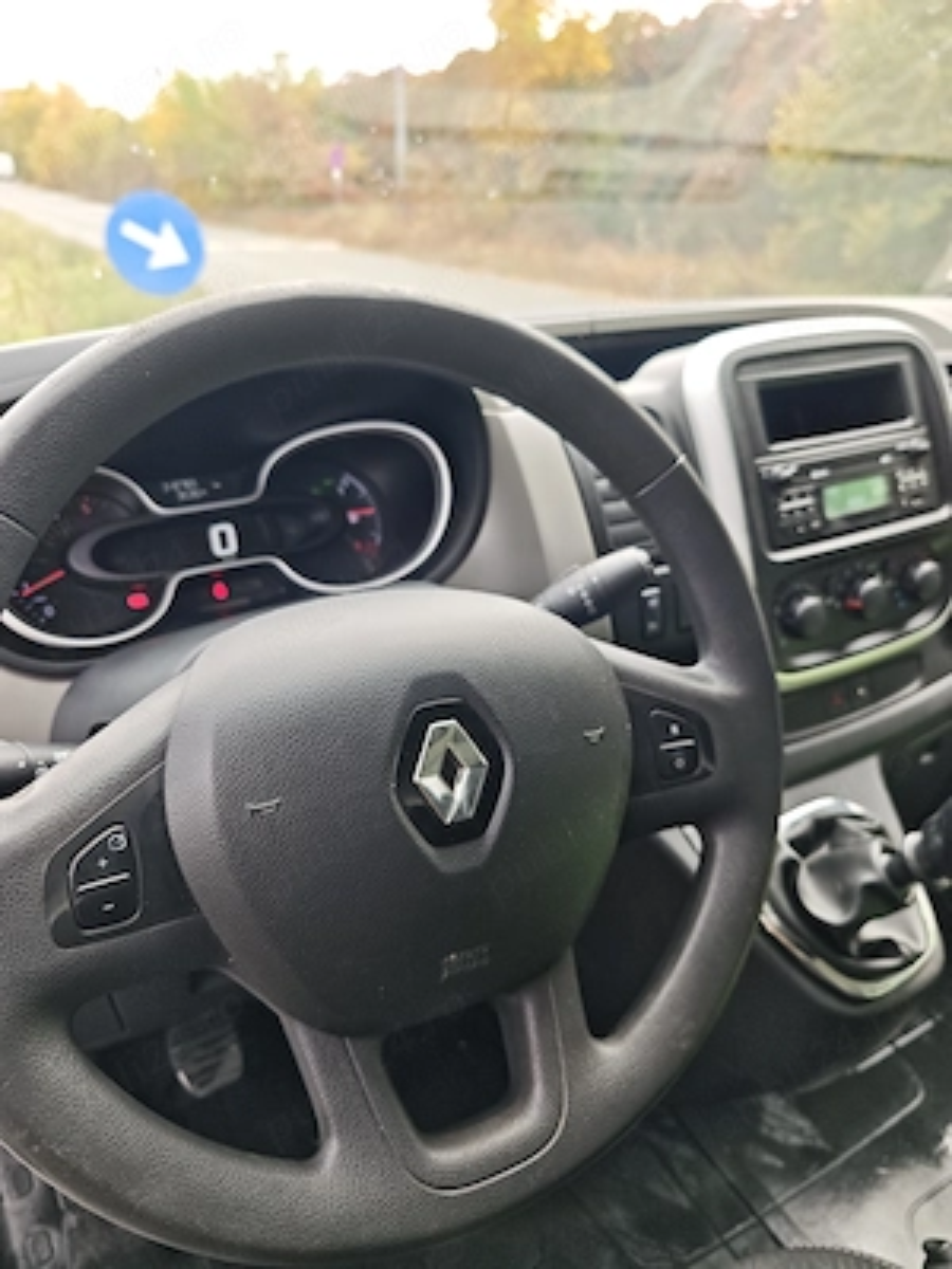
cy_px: 634
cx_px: 476
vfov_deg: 73.9
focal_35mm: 23
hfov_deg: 58.9
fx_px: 843
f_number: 1.62
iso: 50
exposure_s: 1/144
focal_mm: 6.55
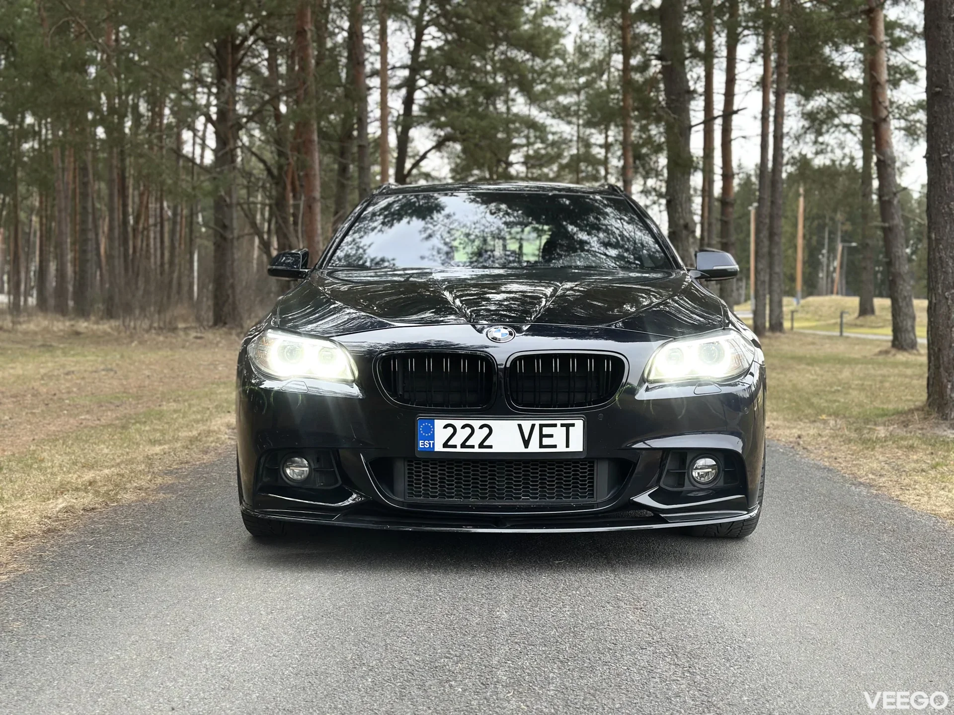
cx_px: 477
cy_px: 358
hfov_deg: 39.7
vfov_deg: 30.3
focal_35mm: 48
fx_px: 1323
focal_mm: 6.86
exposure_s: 1/171
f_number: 1.78
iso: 100
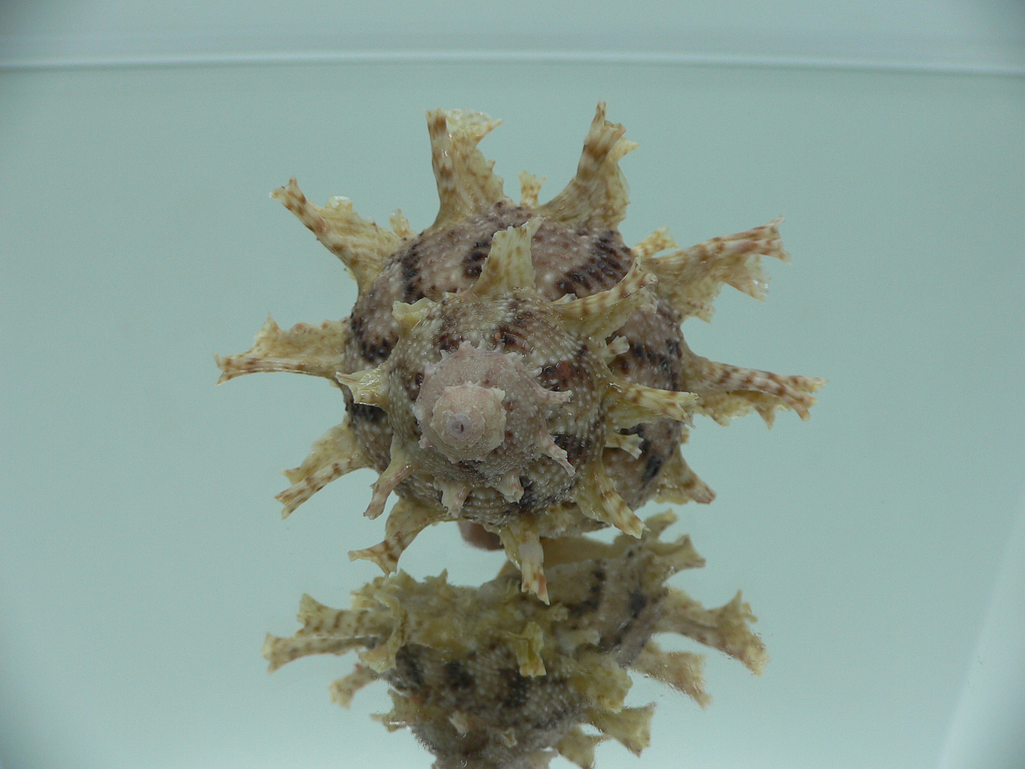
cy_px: 384
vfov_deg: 40.7
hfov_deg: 52.6
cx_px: 512
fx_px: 1036
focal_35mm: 35
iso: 80
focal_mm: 4.6
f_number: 2.8
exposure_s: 1/60
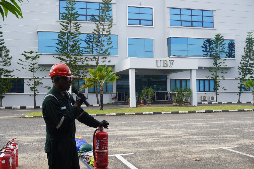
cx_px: 127
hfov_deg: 45.0
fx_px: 307
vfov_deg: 30.8
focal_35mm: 44
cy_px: 84
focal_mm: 29
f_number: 8
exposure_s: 1/100
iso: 100
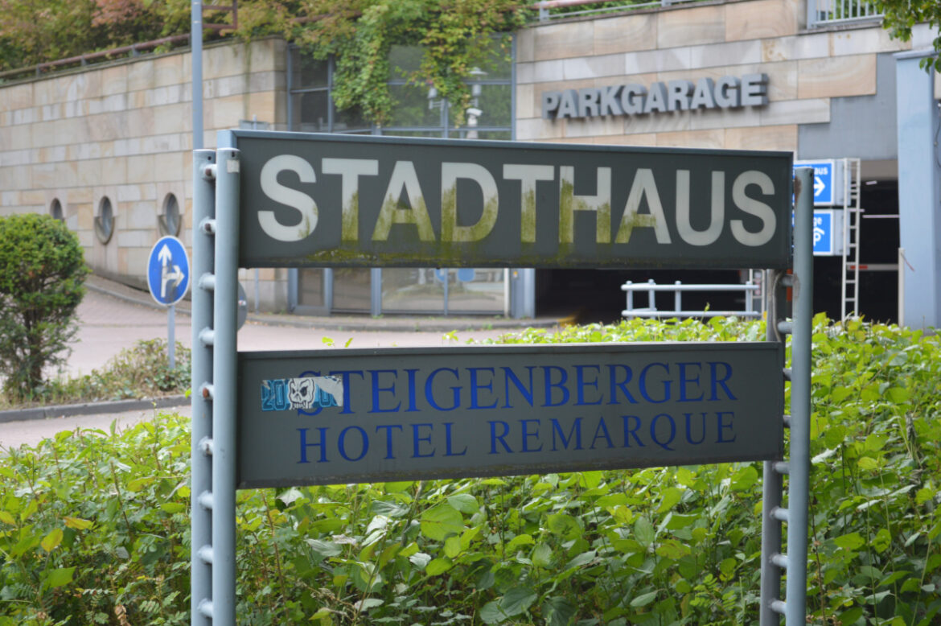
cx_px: 470
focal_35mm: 78
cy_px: 313
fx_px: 2037
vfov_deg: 17.5
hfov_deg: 26.0
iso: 250
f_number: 5.6
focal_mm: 52
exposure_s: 1/125
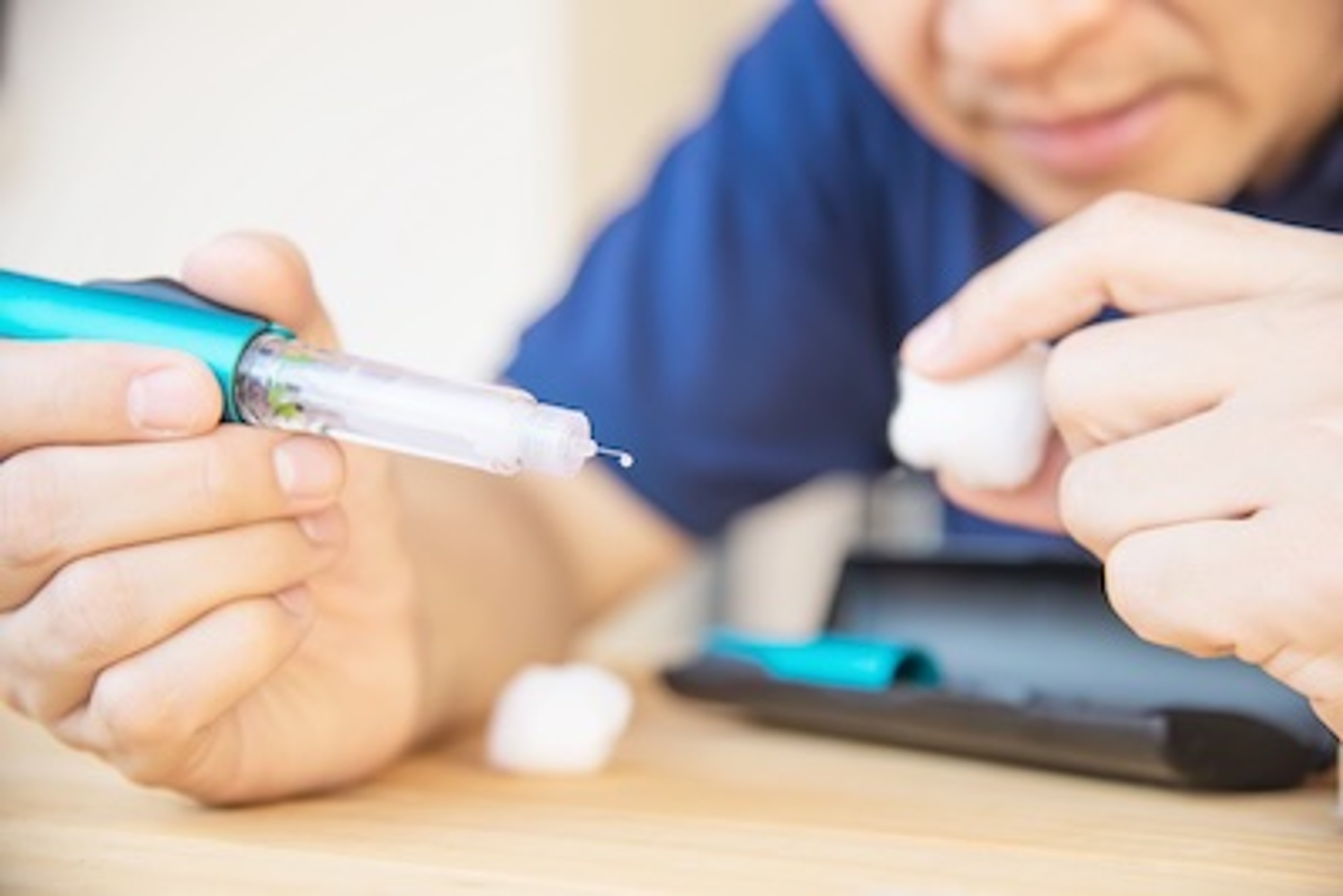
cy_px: 448
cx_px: 672
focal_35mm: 66
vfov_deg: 20.6
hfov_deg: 30.5
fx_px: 2463
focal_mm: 66
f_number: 4
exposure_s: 1/160
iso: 200
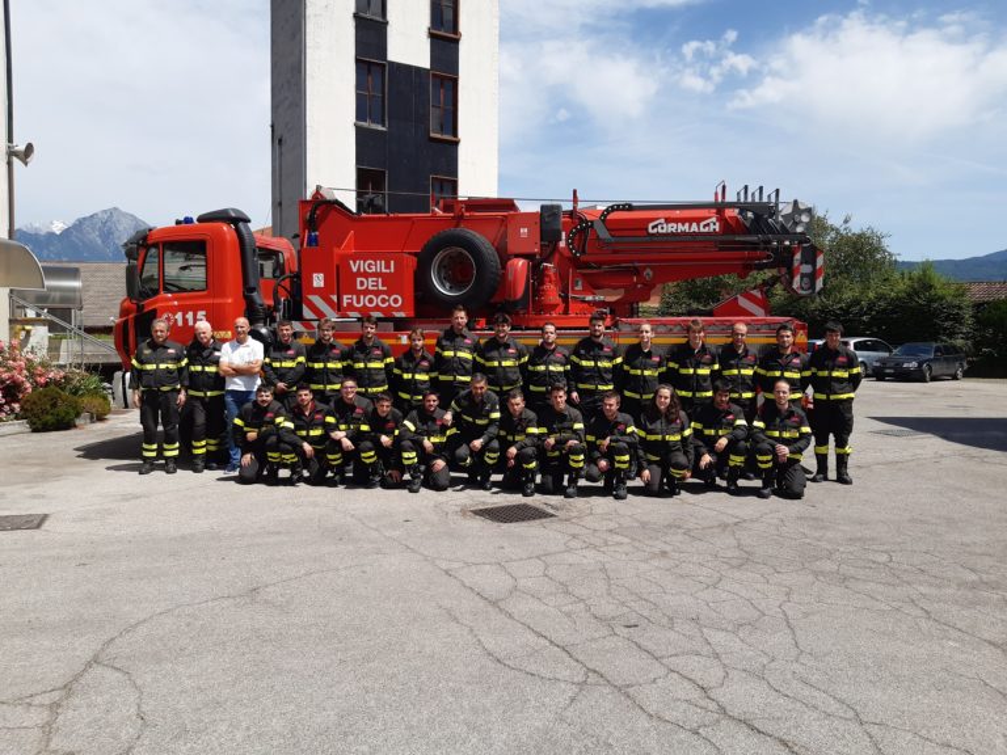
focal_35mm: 26
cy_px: 378
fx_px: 756
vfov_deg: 53.1
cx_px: 504
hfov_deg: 67.3
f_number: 1.7
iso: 40
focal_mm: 3.92
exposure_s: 1/2079
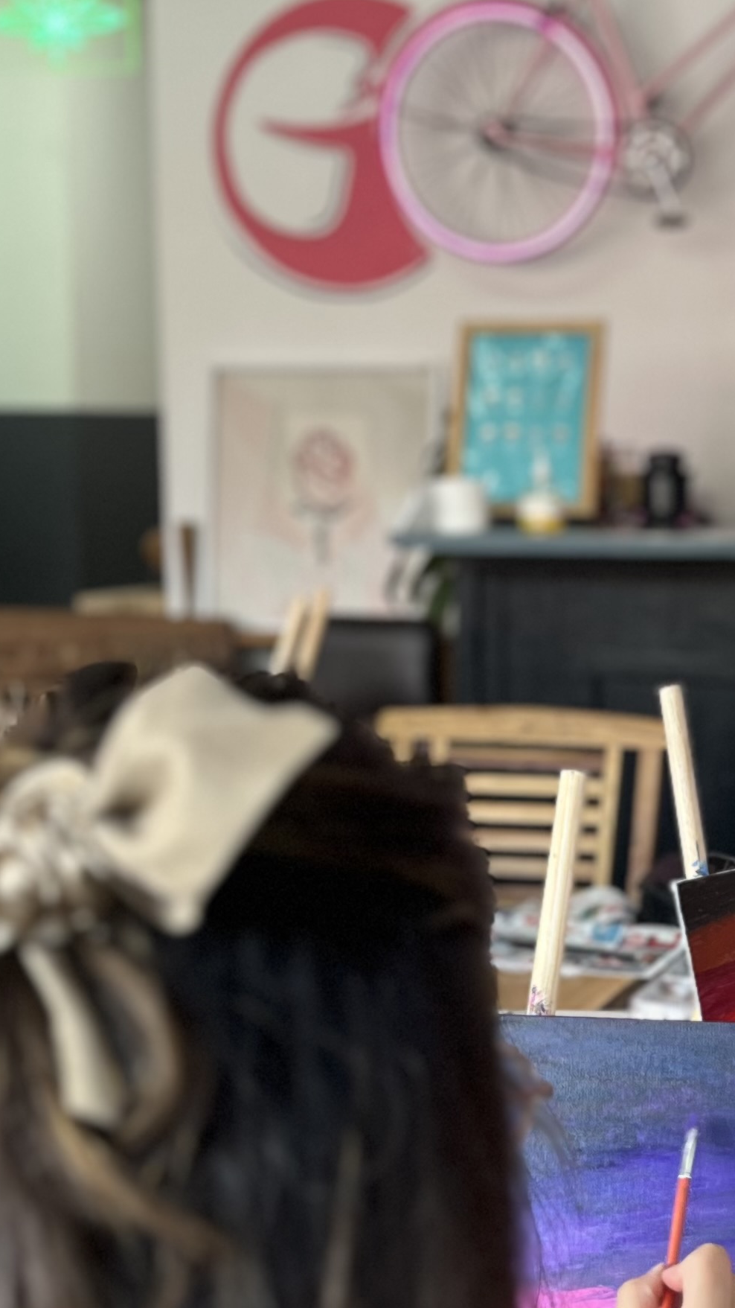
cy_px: 797
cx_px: 605
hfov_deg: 18.3
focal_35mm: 65
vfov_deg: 32.2
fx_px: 2253
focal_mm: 5.1
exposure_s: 1/50
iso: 64
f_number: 1.6
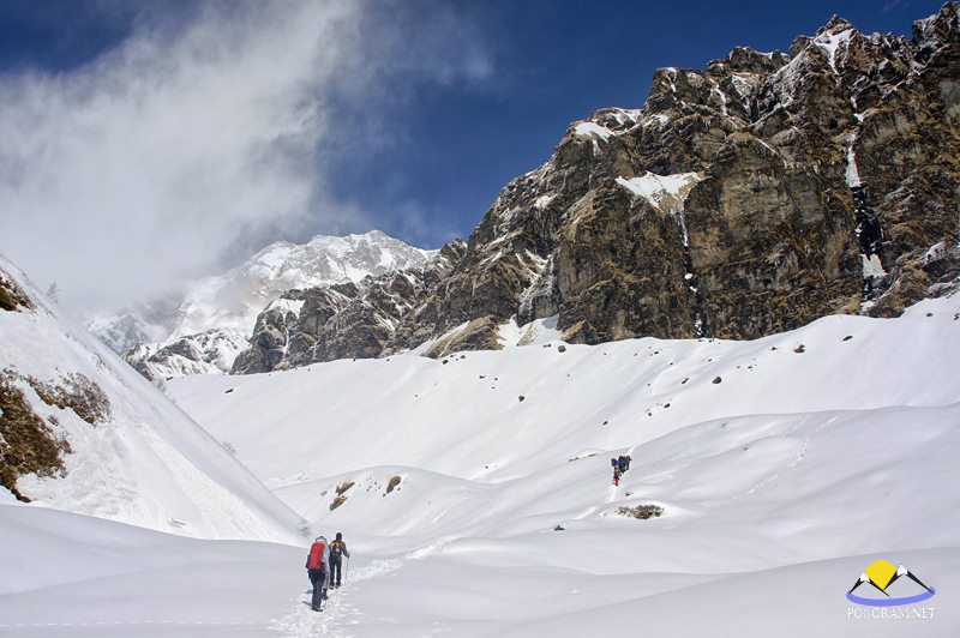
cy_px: 319
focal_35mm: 42
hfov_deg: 46.4
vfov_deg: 31.8
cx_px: 480
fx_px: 1119
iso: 100
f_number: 6.3
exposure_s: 1/500
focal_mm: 28
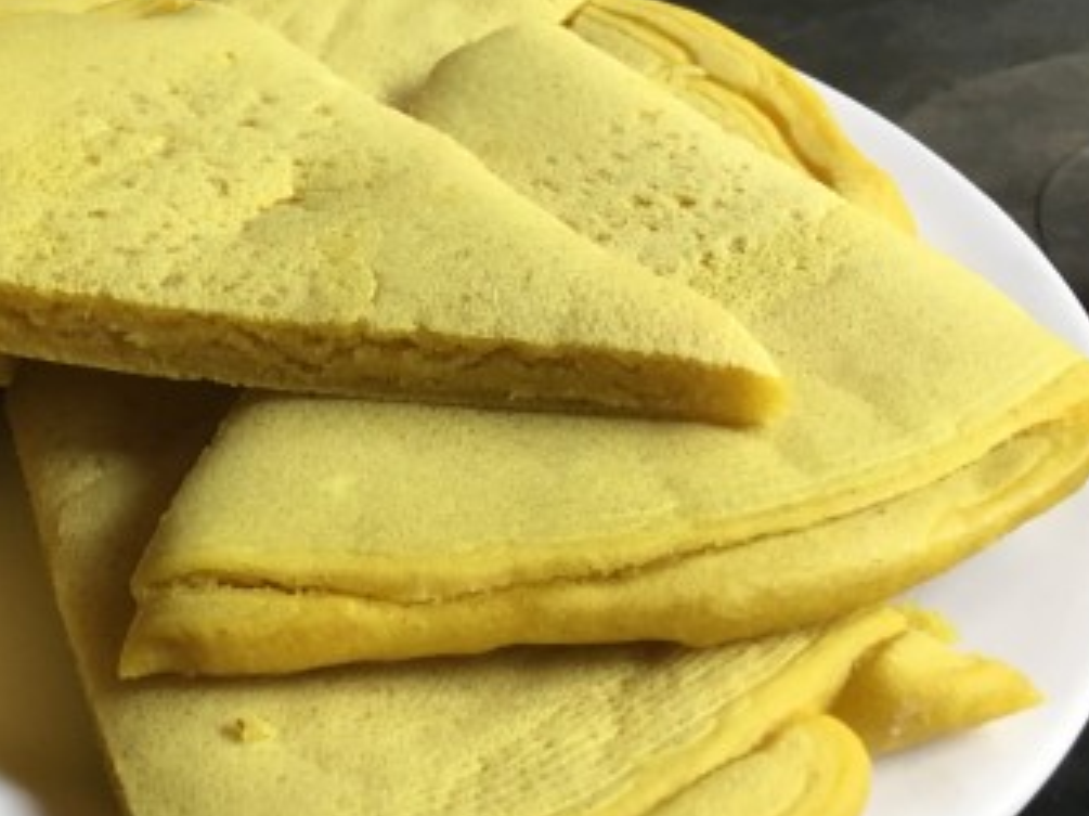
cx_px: 189
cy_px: 432
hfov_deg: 35.4
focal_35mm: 52
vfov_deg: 28.0
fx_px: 1635
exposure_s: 1/33
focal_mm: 4.15
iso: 50
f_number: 2.2
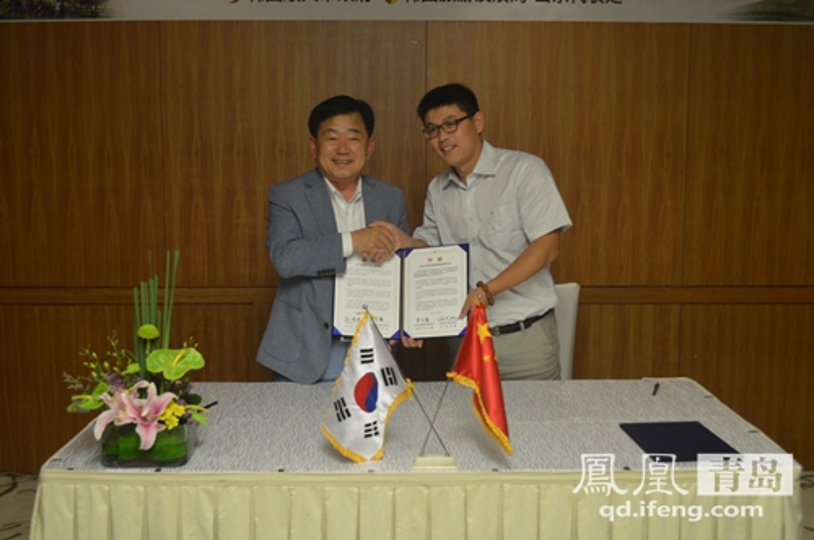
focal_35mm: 42
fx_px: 948
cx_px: 407
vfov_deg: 31.8
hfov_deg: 46.5
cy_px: 270
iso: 500
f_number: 4.5
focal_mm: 28
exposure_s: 1/15
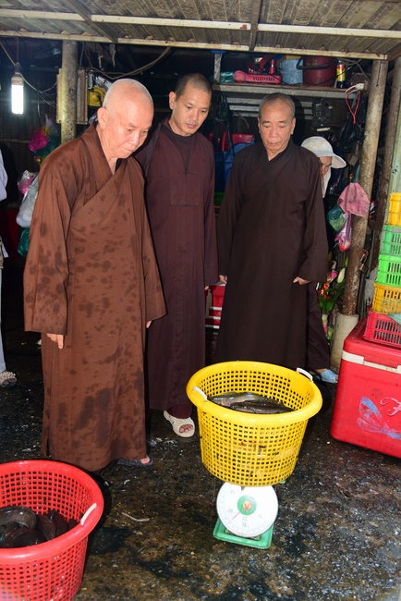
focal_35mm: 32
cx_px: 200
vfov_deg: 58.7
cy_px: 300
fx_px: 534
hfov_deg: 41.2
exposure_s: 1/60
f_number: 4
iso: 320
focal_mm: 32
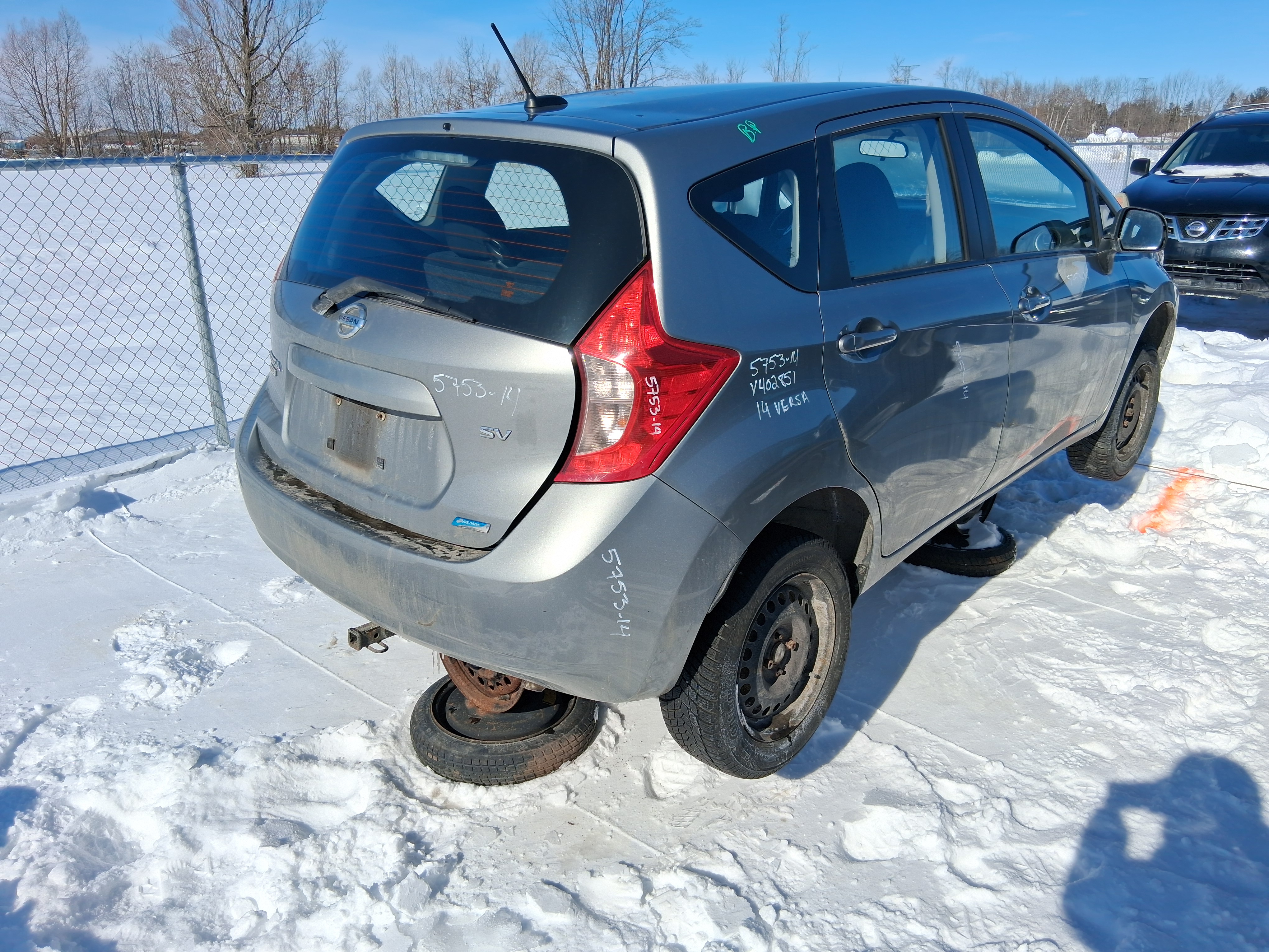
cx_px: 634
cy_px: 476
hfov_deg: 67.3
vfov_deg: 53.1
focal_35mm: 26
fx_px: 953
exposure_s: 1/1439
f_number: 1.8
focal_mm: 3.98
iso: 25
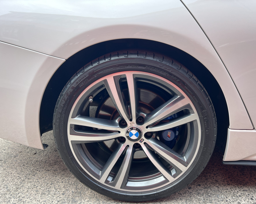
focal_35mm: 28
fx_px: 212
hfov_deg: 62.1
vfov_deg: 51.5
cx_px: 139
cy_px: 104
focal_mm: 5.7
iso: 50
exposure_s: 1/238
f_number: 1.5
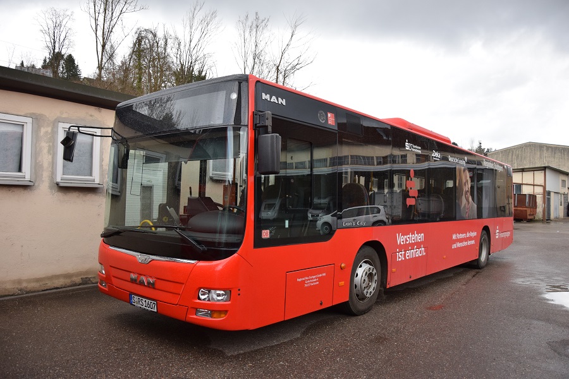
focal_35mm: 27
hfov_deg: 67.4
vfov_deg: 47.9
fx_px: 427
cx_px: 284
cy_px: 190
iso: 800
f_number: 4
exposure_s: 1/1000
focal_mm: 18
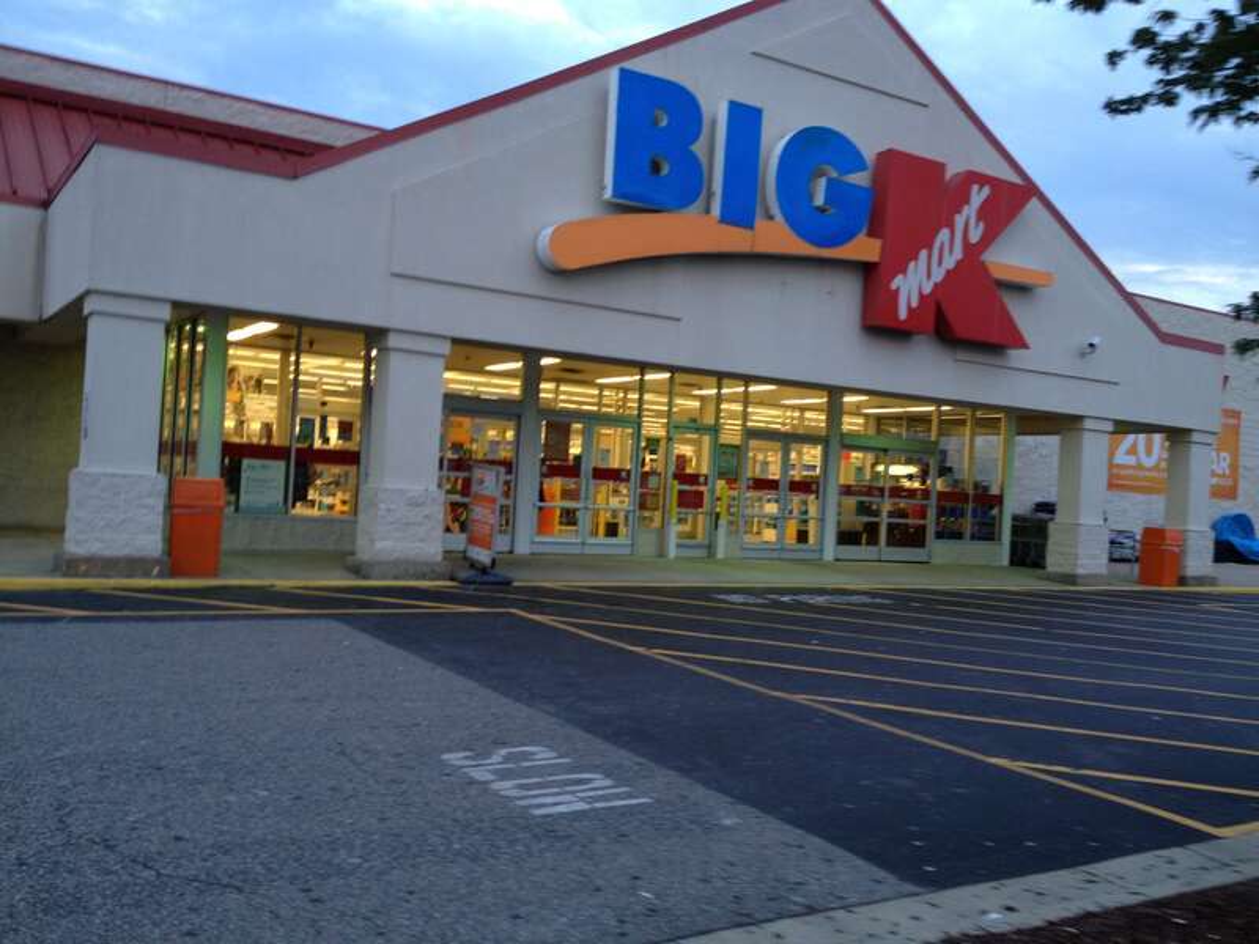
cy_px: 472
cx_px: 630
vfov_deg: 40.7
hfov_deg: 52.6
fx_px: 1273
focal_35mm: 35
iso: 64
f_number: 2.4
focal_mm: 4.28
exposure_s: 1/20
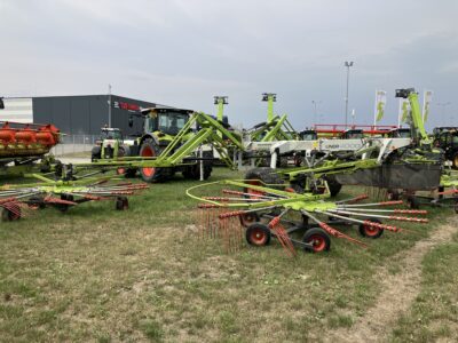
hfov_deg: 63.4
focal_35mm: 28
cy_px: 172
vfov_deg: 49.7
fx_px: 370
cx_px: 229
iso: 32
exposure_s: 1/2183
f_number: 1.8
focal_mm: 3.99
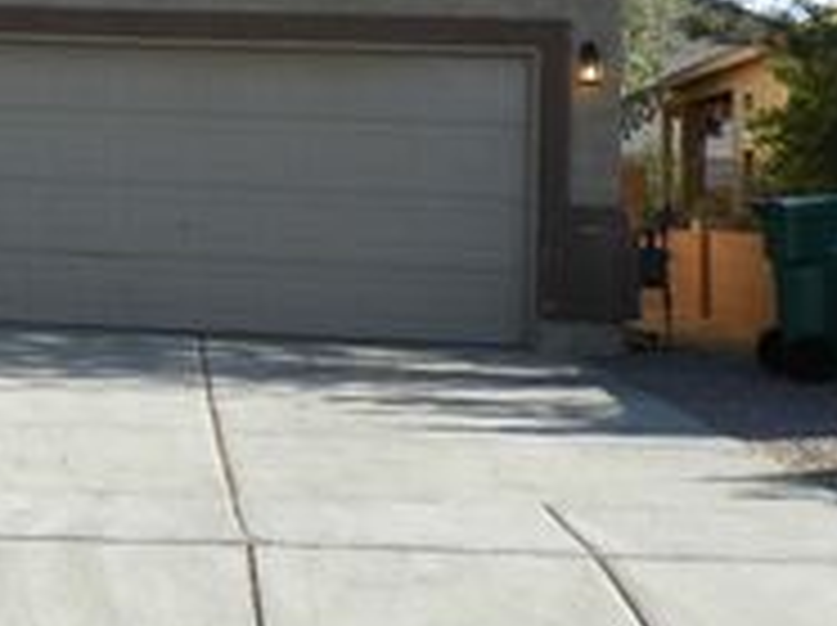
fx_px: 2536
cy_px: -61
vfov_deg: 13.8
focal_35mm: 105
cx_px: -176
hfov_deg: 17.8
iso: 64
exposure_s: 1/320
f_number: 4
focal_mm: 6.9
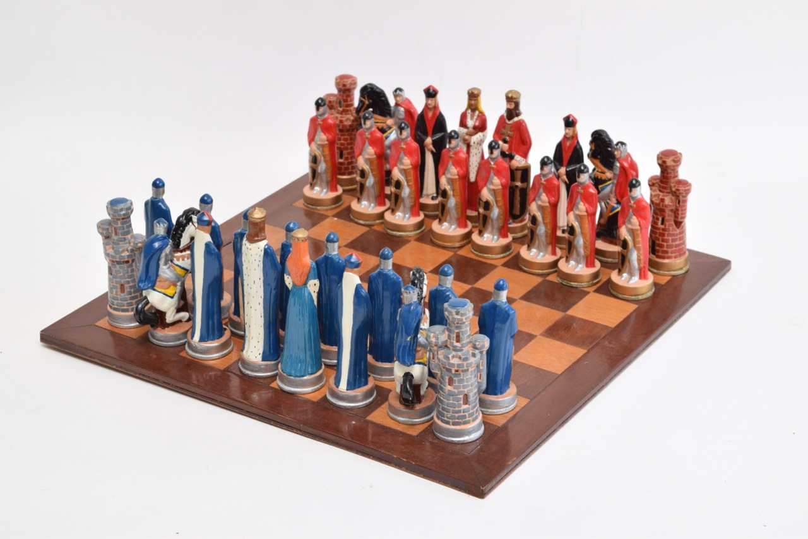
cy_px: 270
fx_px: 1851
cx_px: 404
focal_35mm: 82
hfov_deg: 24.6
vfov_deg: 16.5
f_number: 8
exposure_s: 1/125
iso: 400
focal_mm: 55
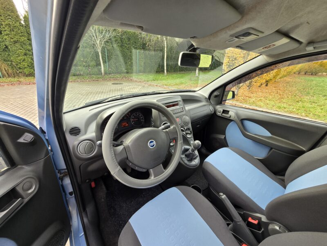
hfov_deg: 106.2
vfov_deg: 89.9
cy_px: 123
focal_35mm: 13
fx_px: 123
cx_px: 164
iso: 50
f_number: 2.2
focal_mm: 2.2
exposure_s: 1/115
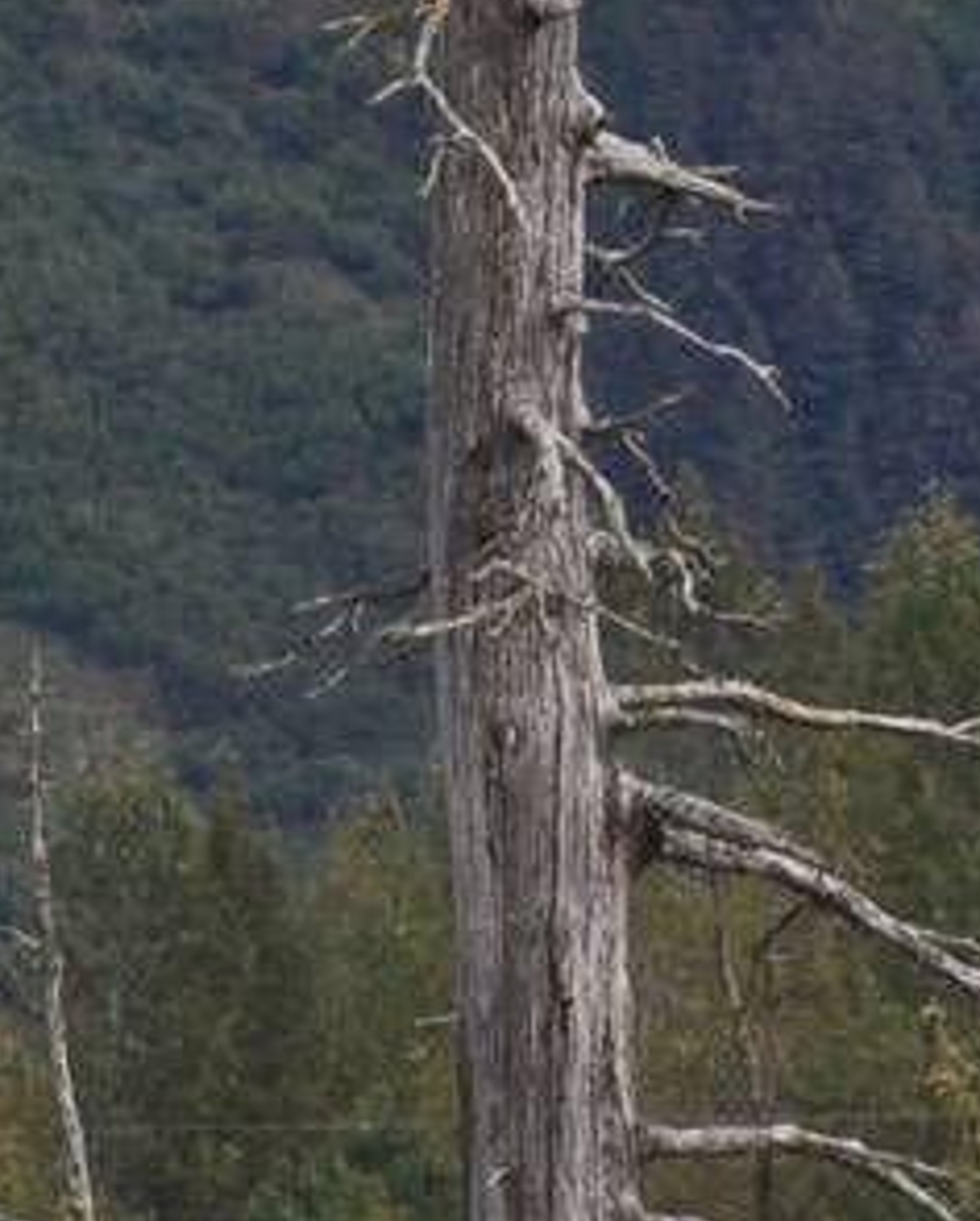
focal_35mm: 535
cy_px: 1908
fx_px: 19357
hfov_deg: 2.9
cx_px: -1013
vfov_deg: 3.6
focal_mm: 70
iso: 400
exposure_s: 1/1250
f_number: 5
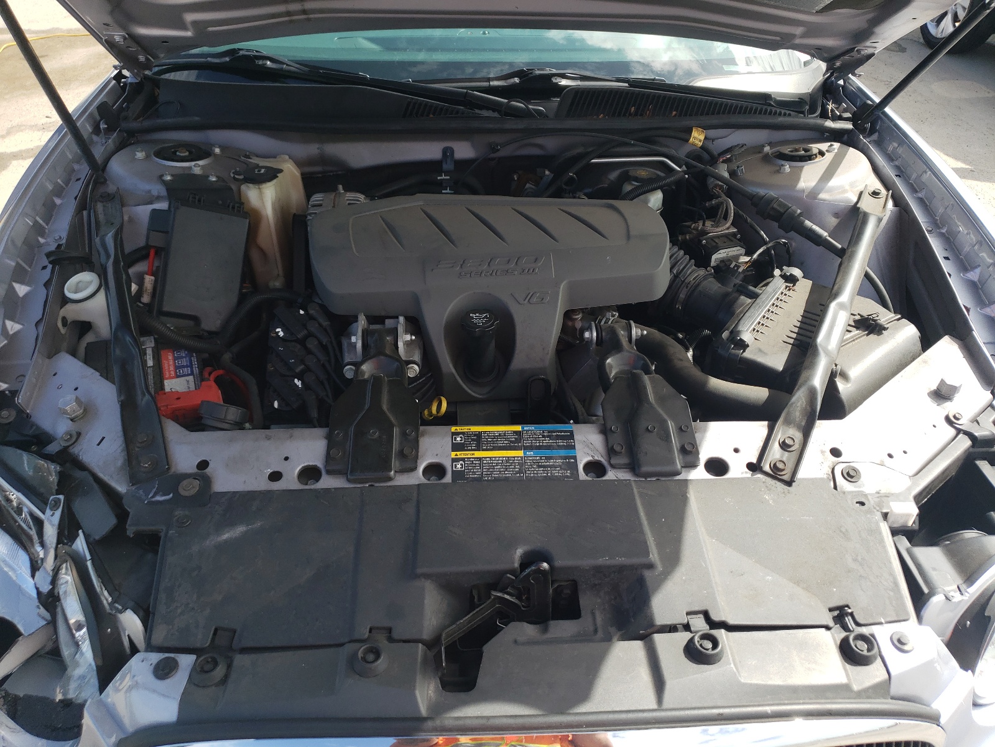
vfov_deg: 53.1
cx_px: 498
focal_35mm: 26
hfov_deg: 67.3
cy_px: 374
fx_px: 747
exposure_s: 1/1000
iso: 50
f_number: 1.5
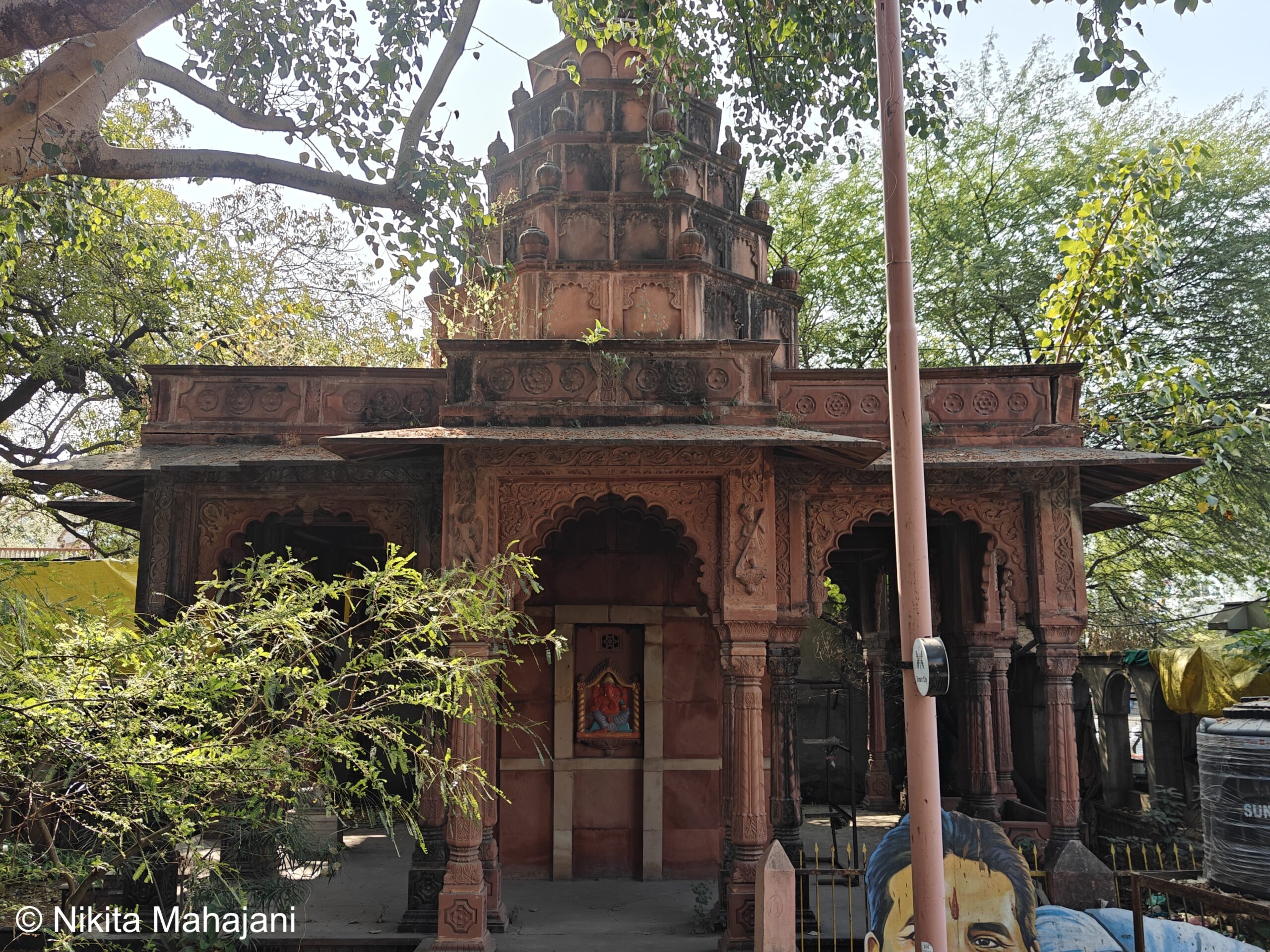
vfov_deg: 44.2
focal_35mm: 32
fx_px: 1174
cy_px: 476
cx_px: 635
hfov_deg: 56.8
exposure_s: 1/907
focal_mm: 5.59
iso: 50
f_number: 1.8
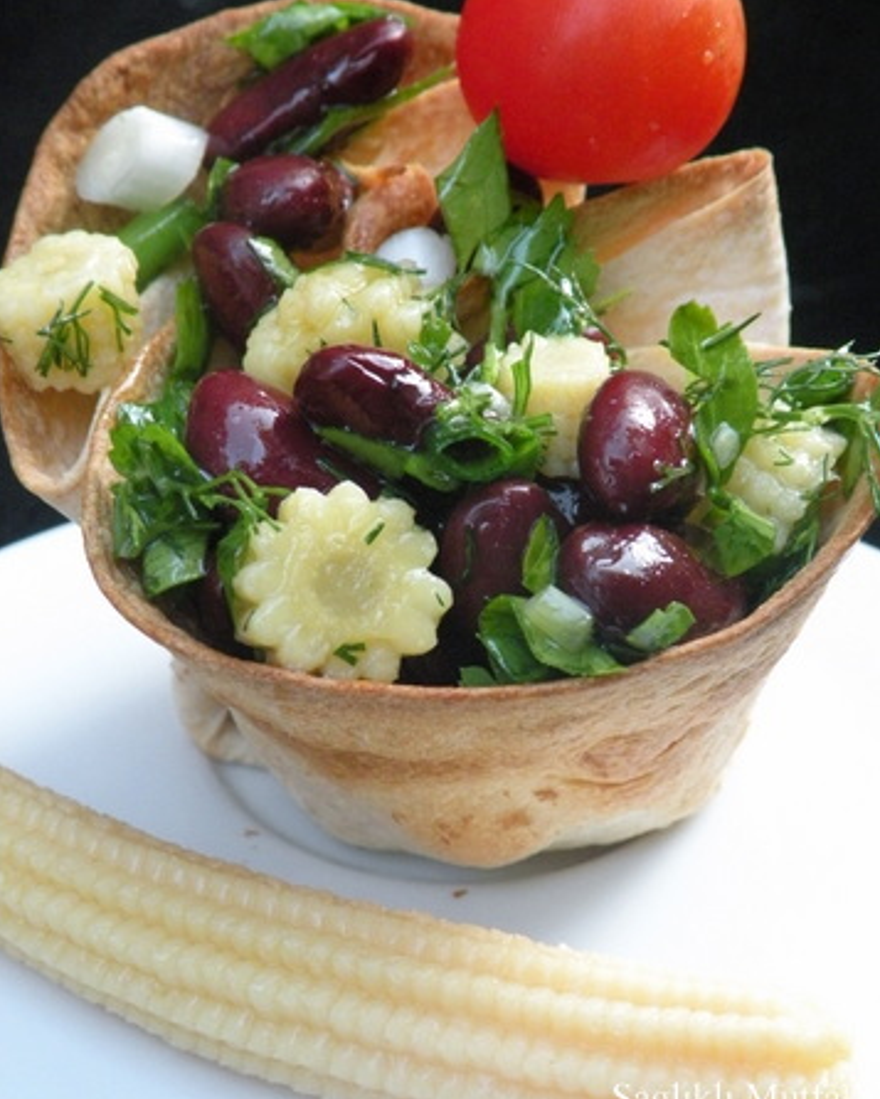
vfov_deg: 15.4
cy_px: 530
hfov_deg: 12.3
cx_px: 441
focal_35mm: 125
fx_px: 4068
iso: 400
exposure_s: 1/57
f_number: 4.5
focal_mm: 21
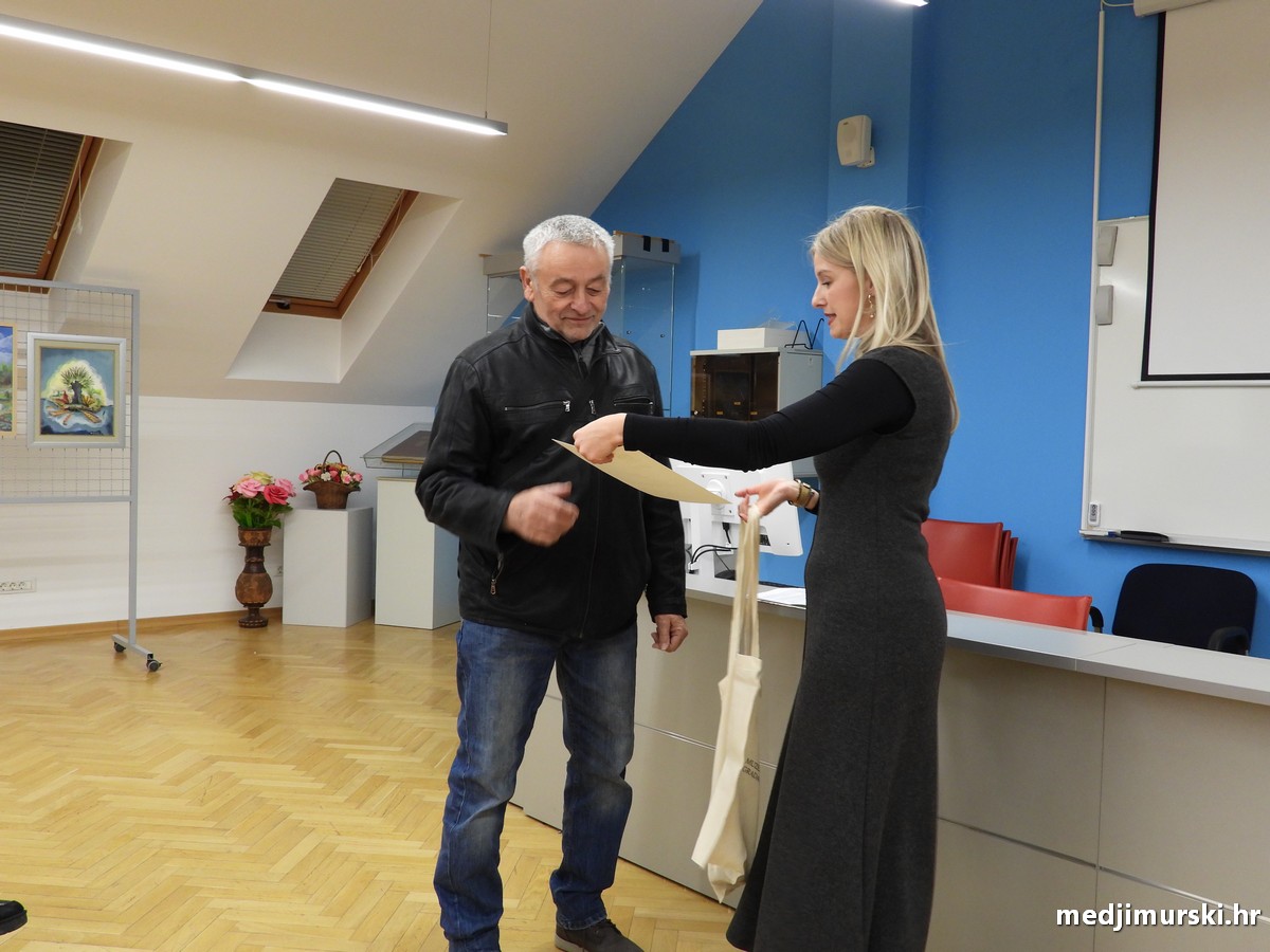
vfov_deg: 46.8
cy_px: 476
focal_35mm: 30
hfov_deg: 60.0
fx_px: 1101
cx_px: 635
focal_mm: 5.4
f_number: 3.2
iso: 250
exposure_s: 1/30
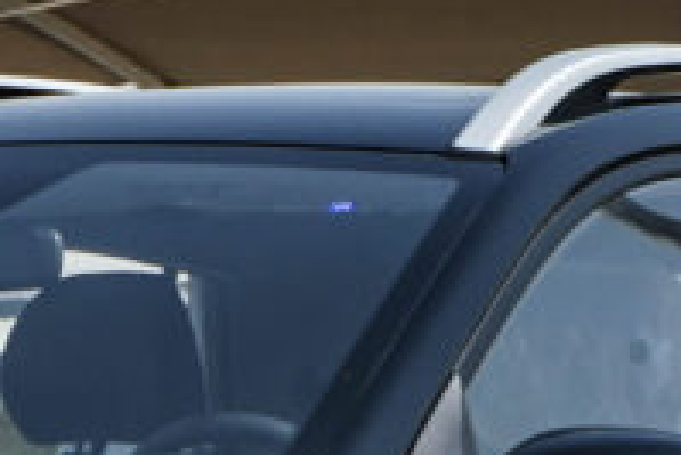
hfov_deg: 5.7
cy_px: 741
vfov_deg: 3.8
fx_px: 6815
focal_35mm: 360
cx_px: -110
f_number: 11
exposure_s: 1/640
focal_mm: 70
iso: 400
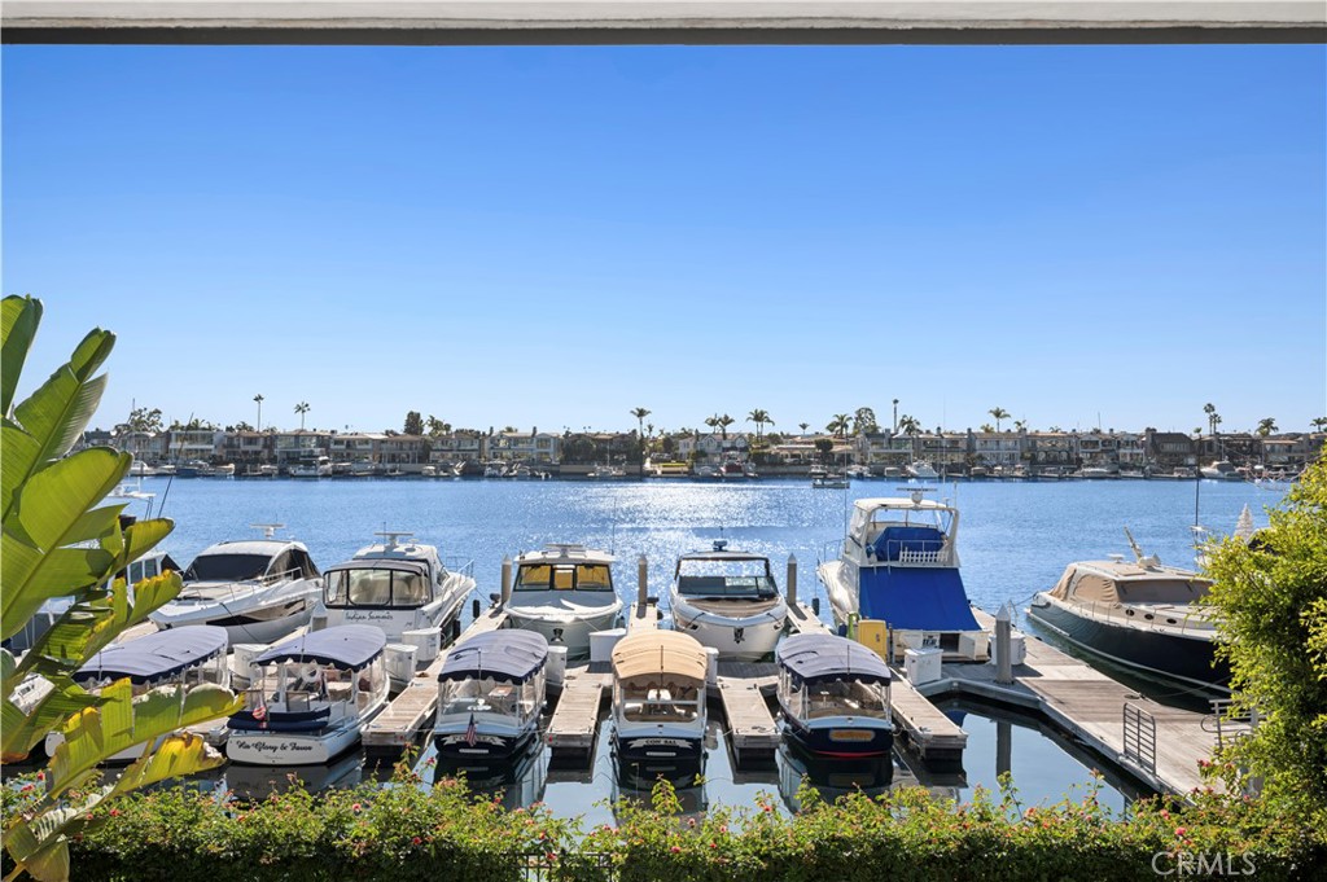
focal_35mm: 29
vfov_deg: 44.9
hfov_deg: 63.7
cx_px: 664
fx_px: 1068
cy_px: 441
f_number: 9
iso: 80
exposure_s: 1/125
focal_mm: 29
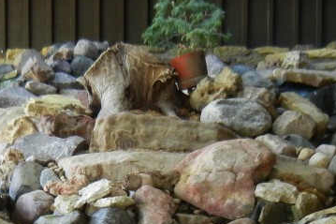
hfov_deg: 22.8
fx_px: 830
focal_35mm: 89
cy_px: 250
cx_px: 108
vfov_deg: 14.9
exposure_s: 1/17.2
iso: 400
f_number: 3.5
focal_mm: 5.4
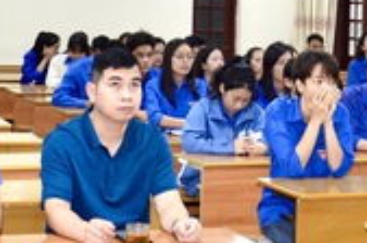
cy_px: -34
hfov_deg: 16.9
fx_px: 1230
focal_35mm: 121
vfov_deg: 11.1
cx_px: 269
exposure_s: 1/80
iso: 800
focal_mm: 21
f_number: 5
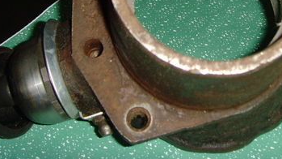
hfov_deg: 26.7
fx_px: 583
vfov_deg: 15.0
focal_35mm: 78
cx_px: 221
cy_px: -22
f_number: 3.5
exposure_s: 1/45
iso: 200
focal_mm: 6.6
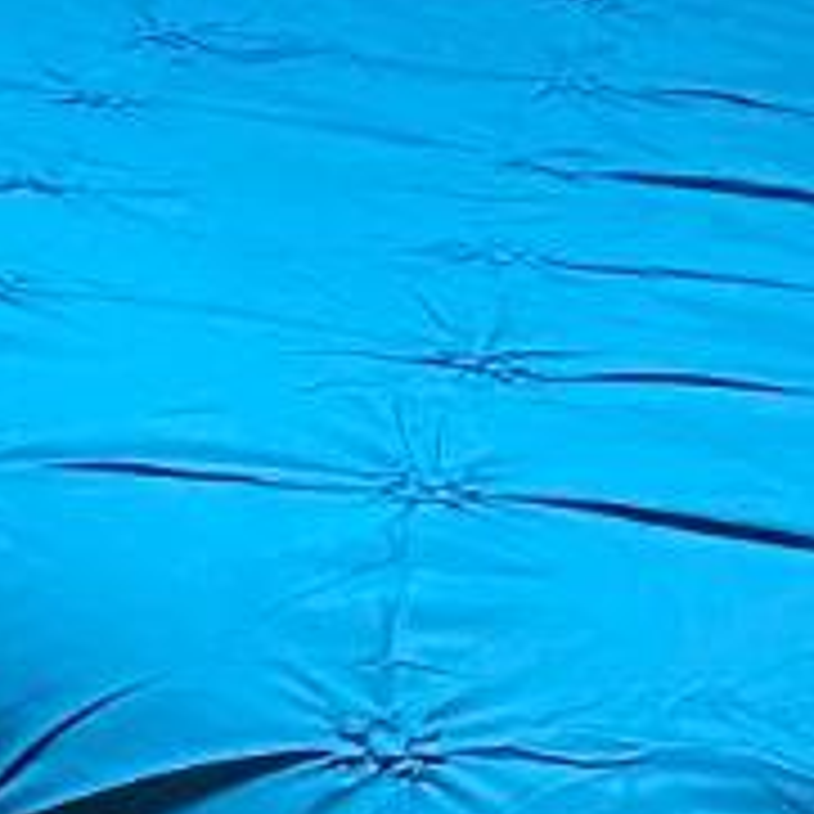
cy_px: -403
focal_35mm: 190
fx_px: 5055
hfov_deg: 7.6
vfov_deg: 9.0
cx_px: -1889
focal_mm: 4.25
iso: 400
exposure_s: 1/60
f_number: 1.8
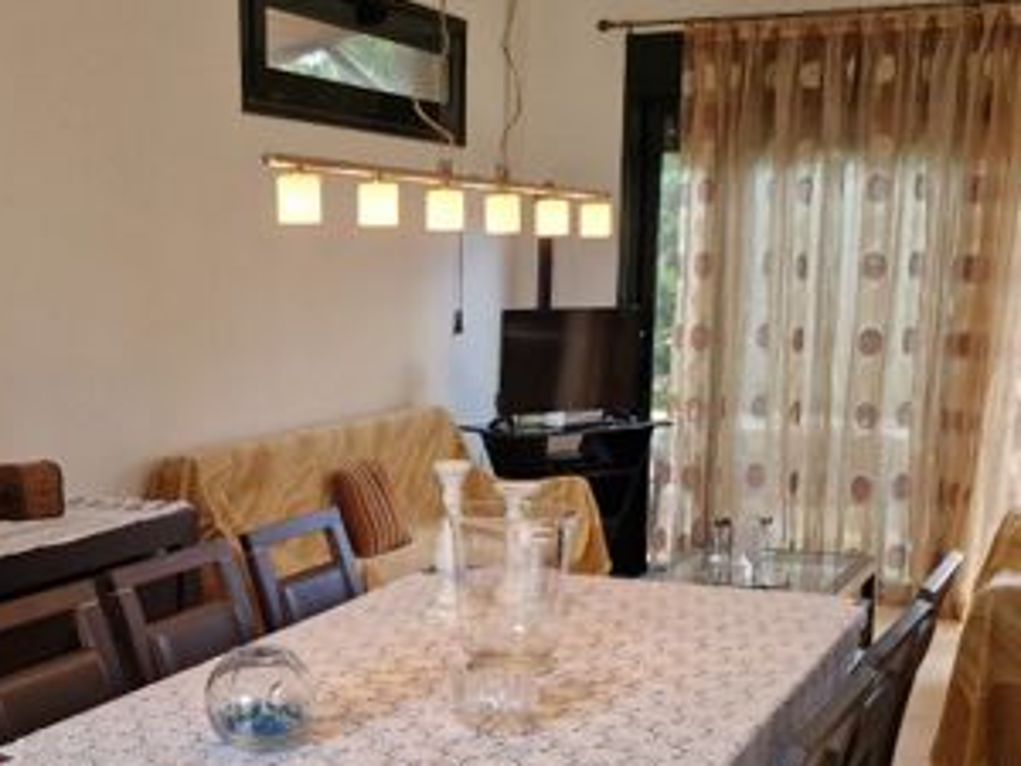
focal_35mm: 54
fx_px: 1593
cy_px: 565
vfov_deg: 26.7
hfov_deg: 35.2
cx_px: 342
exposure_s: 1/180
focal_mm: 6.4
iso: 200
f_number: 1.8
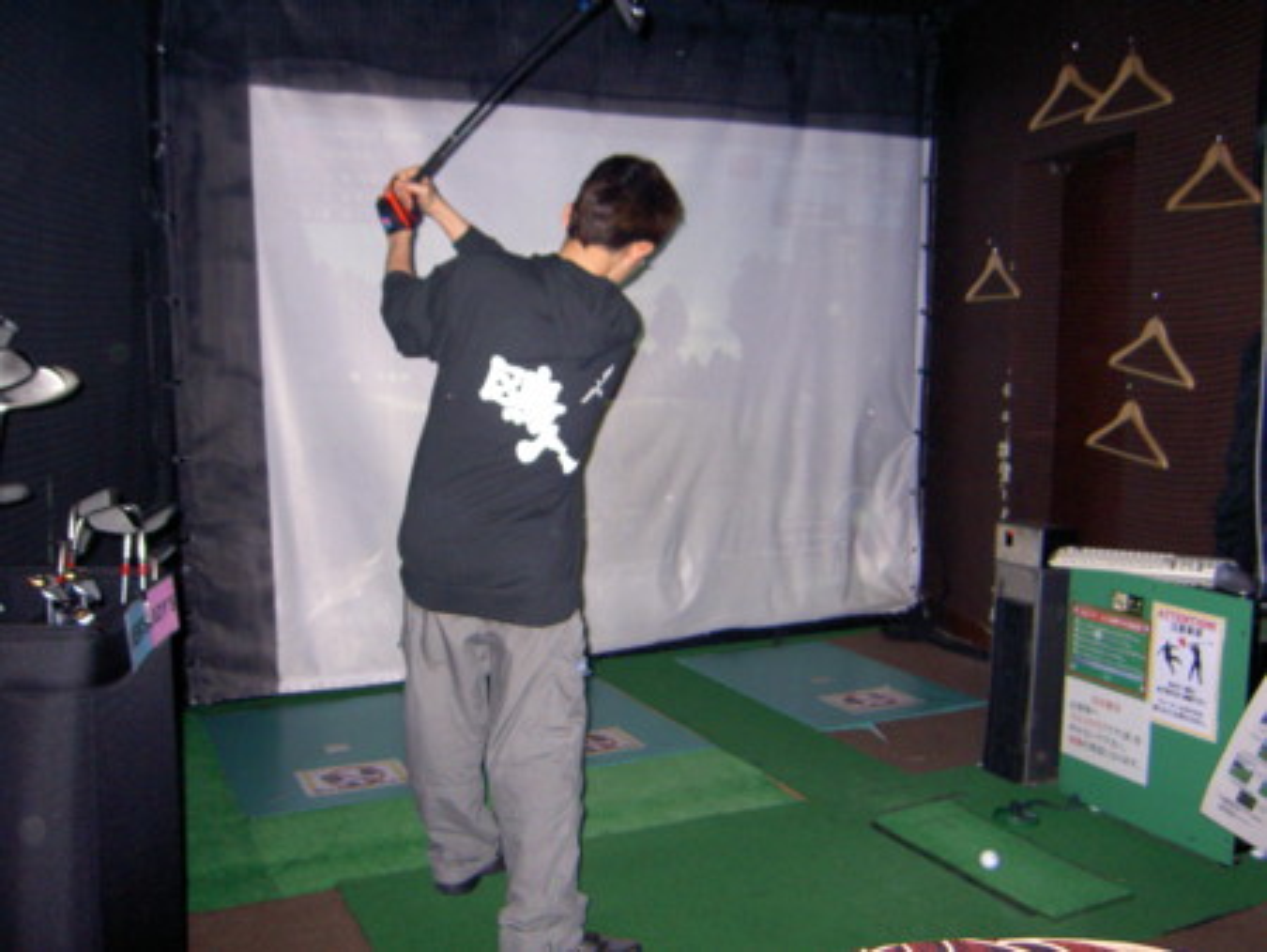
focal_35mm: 34
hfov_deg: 53.9
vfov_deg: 41.8
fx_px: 1245
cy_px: 476
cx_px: 634
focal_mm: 5.6
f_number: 2.8
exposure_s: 1/60
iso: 200
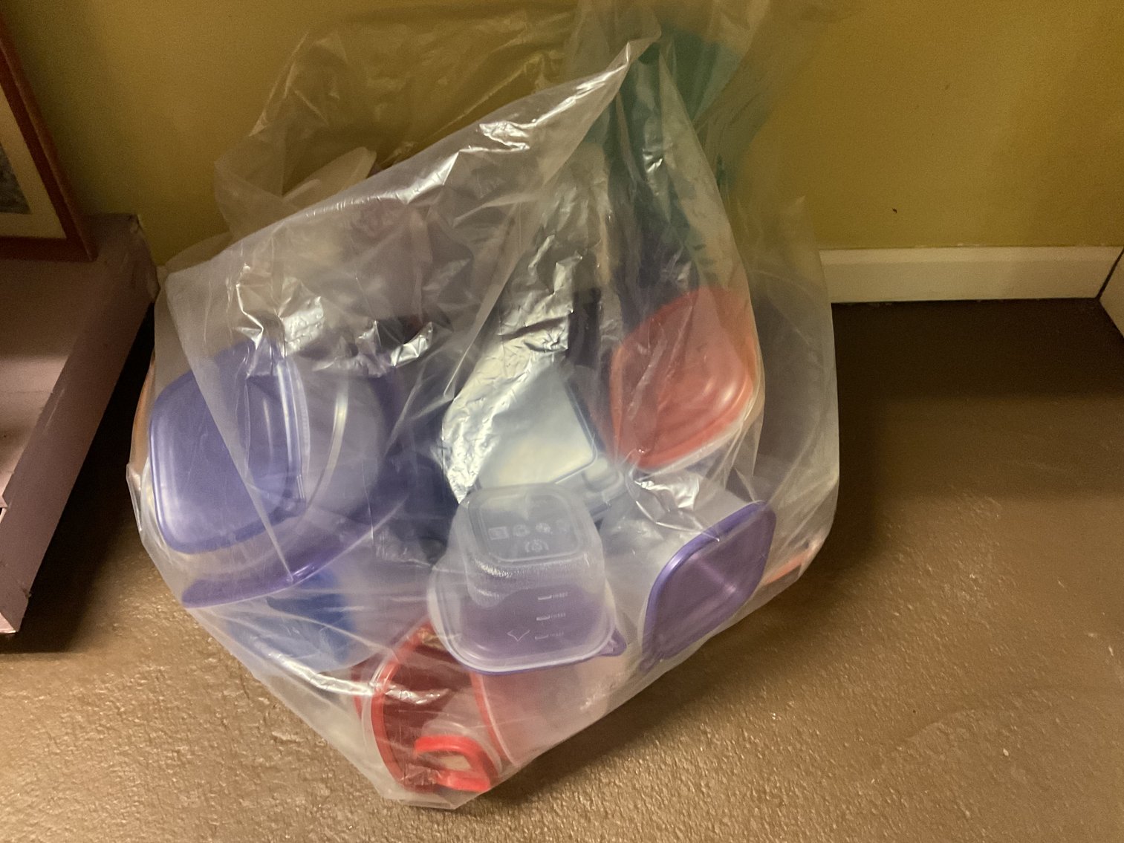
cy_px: 422
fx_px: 942
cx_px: 562
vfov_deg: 48.2
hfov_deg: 61.7
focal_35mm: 29
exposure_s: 1/30
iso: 500
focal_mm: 3
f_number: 1.8
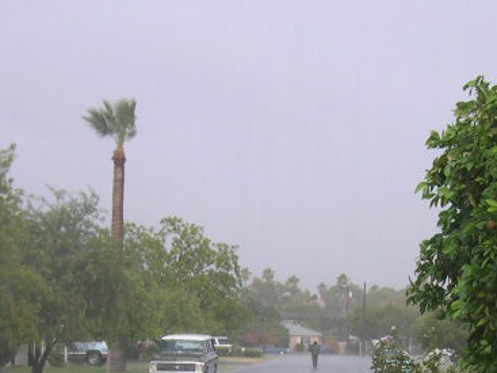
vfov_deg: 13.6
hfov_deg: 18.5
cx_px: 276
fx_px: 1521
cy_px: 425
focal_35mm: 106
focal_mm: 8
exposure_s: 1/19.9
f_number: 2.8
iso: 100
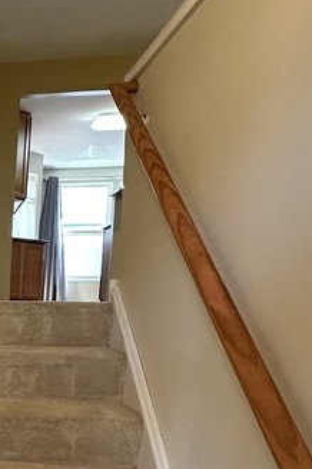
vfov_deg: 39.4
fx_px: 625
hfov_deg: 21.6
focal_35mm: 48
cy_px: 379
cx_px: -200
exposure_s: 1/60
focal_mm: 2.22
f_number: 2.2
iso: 320
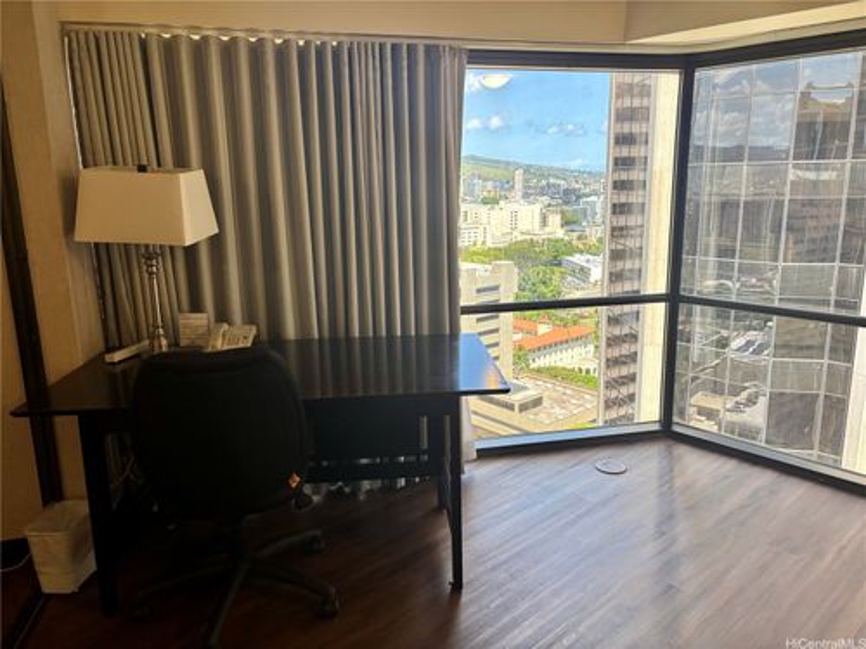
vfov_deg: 53.1
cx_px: 433
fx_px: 650
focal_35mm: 26
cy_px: 324
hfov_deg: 67.3
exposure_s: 1/120
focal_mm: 5.96
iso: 100
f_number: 1.6
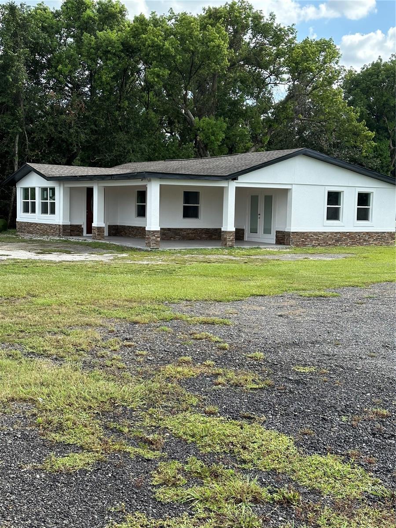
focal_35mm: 48
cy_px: 264
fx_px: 732
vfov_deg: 39.7
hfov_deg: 30.3
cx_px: 198
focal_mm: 6.86
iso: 64
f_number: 1.78
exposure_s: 1/1613
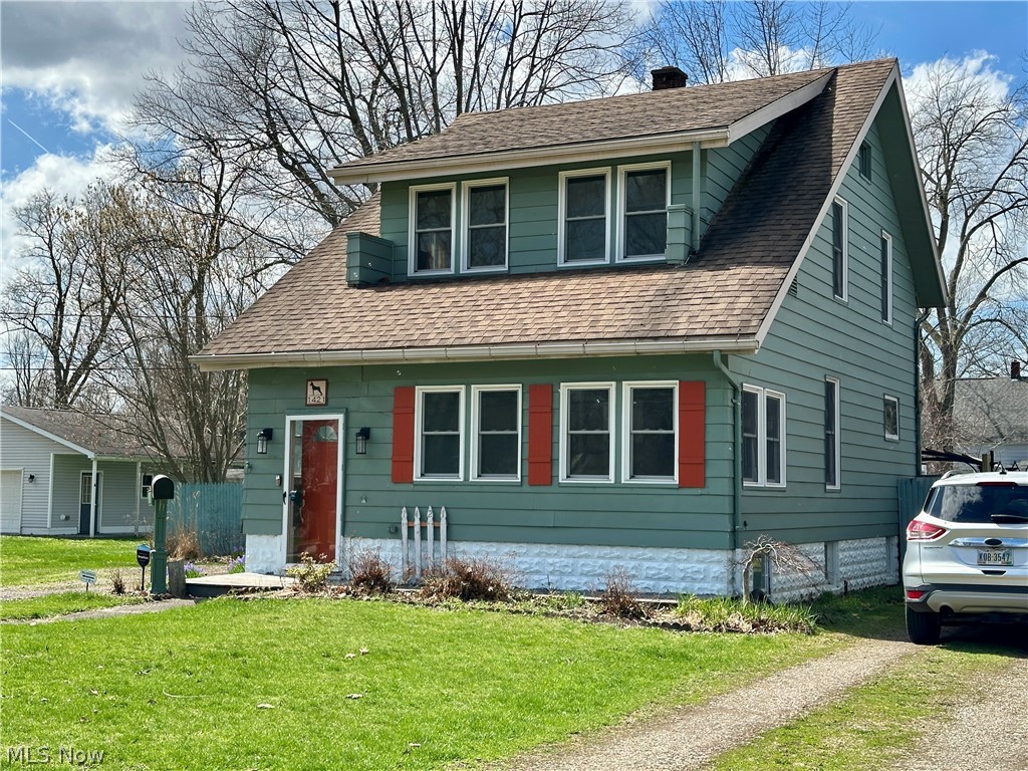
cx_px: 514
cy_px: 386
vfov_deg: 30.3
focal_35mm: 48
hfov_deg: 39.7
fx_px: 1425
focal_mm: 6.86
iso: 64
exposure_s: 1/2358
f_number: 1.78
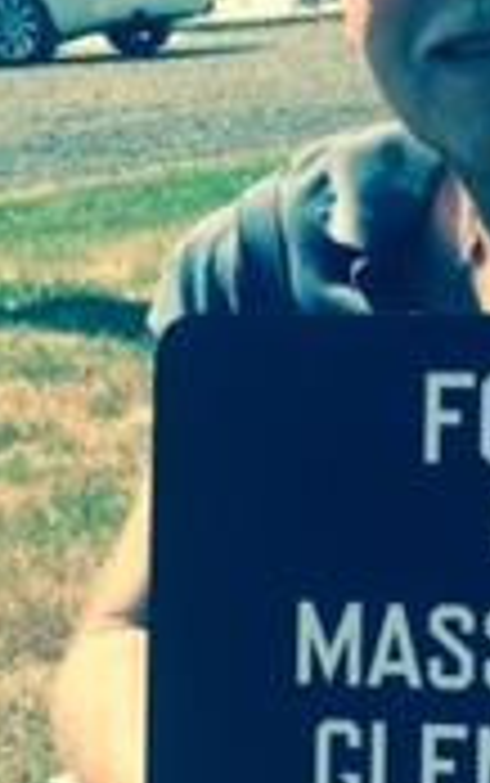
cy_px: 495
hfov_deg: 11.3
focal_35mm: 113
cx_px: 661
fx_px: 2410
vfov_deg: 18.4
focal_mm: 4.15
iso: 32
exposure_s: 1/1053
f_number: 2.2
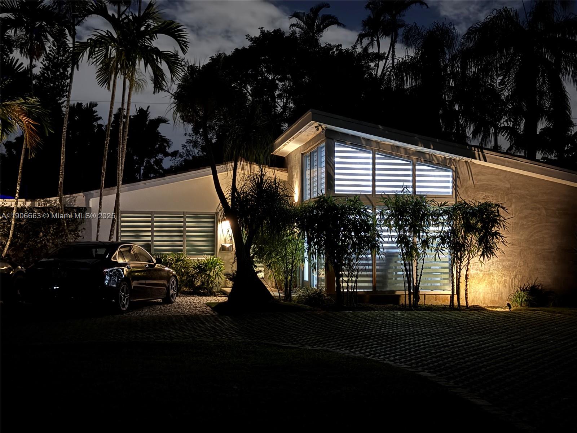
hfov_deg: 39.7
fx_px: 800
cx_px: 288
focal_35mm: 48
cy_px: 216
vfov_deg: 30.3
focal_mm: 6.76
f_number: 1.78
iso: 640
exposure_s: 1/5
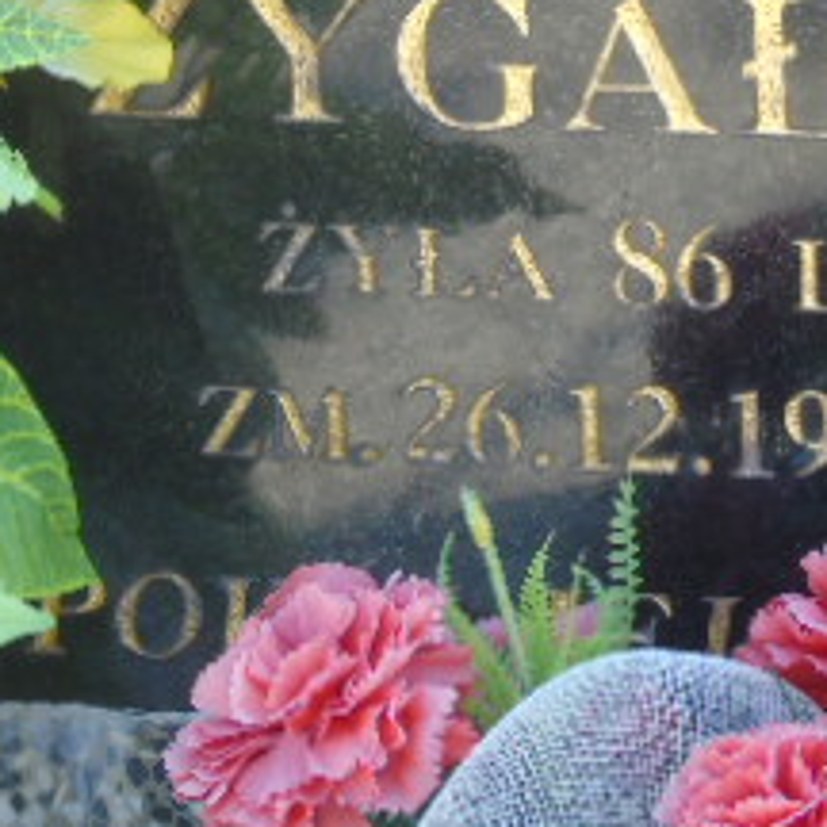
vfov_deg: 4.1
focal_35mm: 425
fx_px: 11487
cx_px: 536
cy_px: 23
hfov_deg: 4.1
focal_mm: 29
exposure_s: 1/125
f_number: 4.9
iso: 200
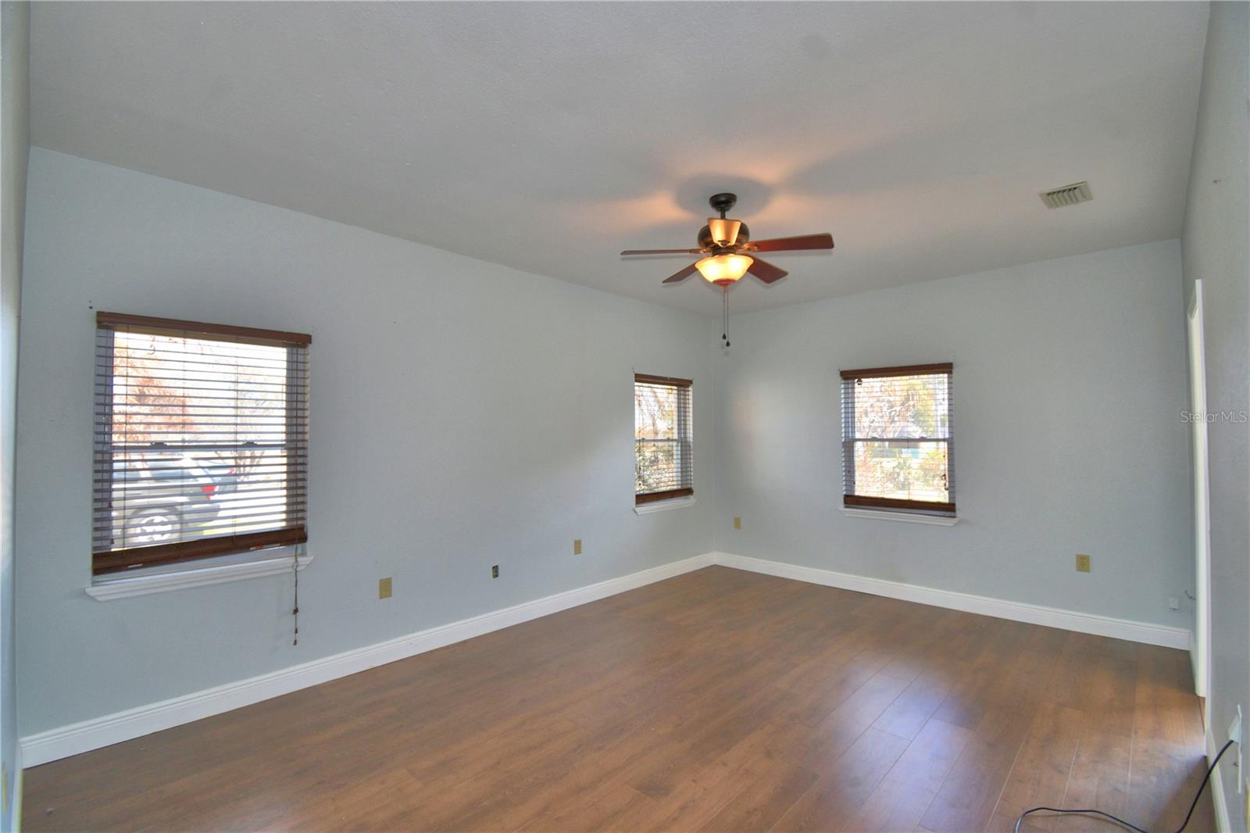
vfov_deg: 77.3
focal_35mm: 15
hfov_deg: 100.4
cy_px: 416
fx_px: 521
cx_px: 625
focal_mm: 10
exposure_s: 1/40
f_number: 4.5
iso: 200
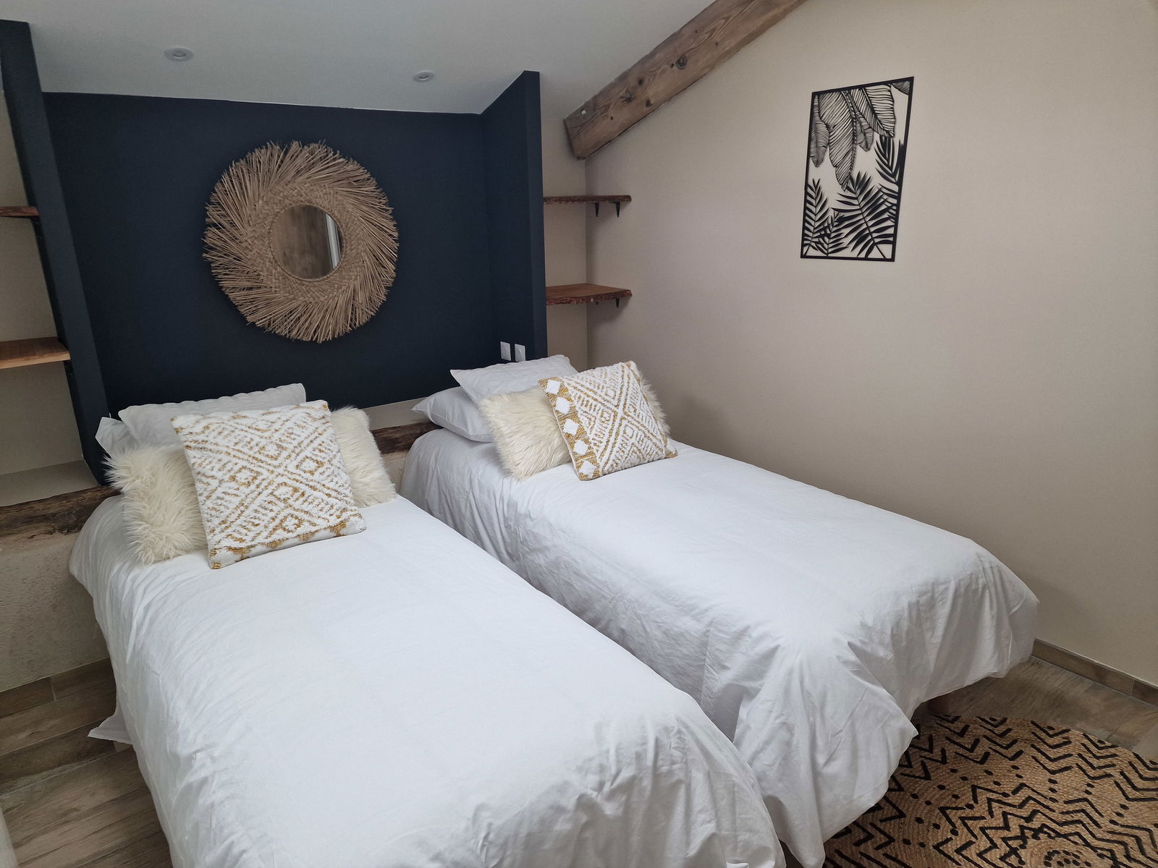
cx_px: 579
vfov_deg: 58.9
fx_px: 769
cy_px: 434
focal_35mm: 23
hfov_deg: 73.9
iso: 200
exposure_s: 1/100
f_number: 1.8
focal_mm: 6.4
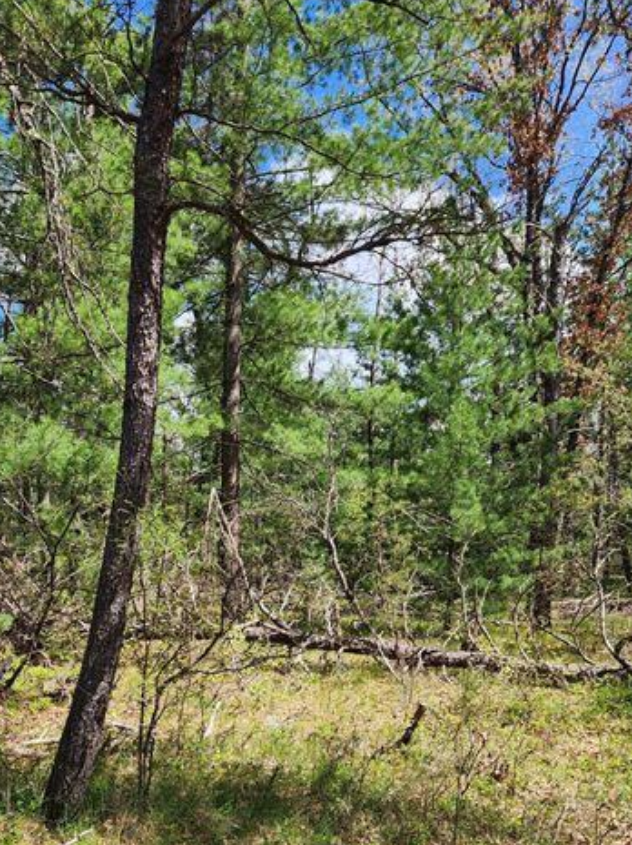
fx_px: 804
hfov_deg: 42.4
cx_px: 214
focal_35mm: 33
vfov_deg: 53.8
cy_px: 593
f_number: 1.8
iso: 20
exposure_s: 1/621
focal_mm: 5.4
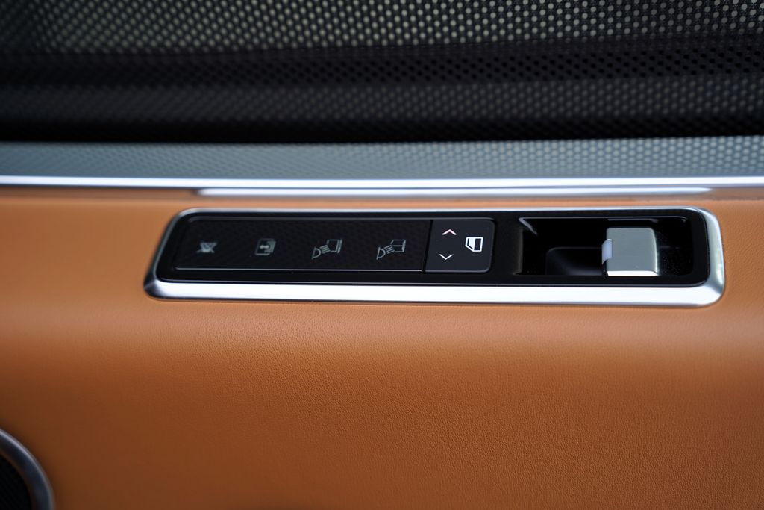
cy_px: 255
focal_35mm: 55
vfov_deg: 24.6
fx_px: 1167
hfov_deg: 36.2
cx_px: 382
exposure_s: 1/160
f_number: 4
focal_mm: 55
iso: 100
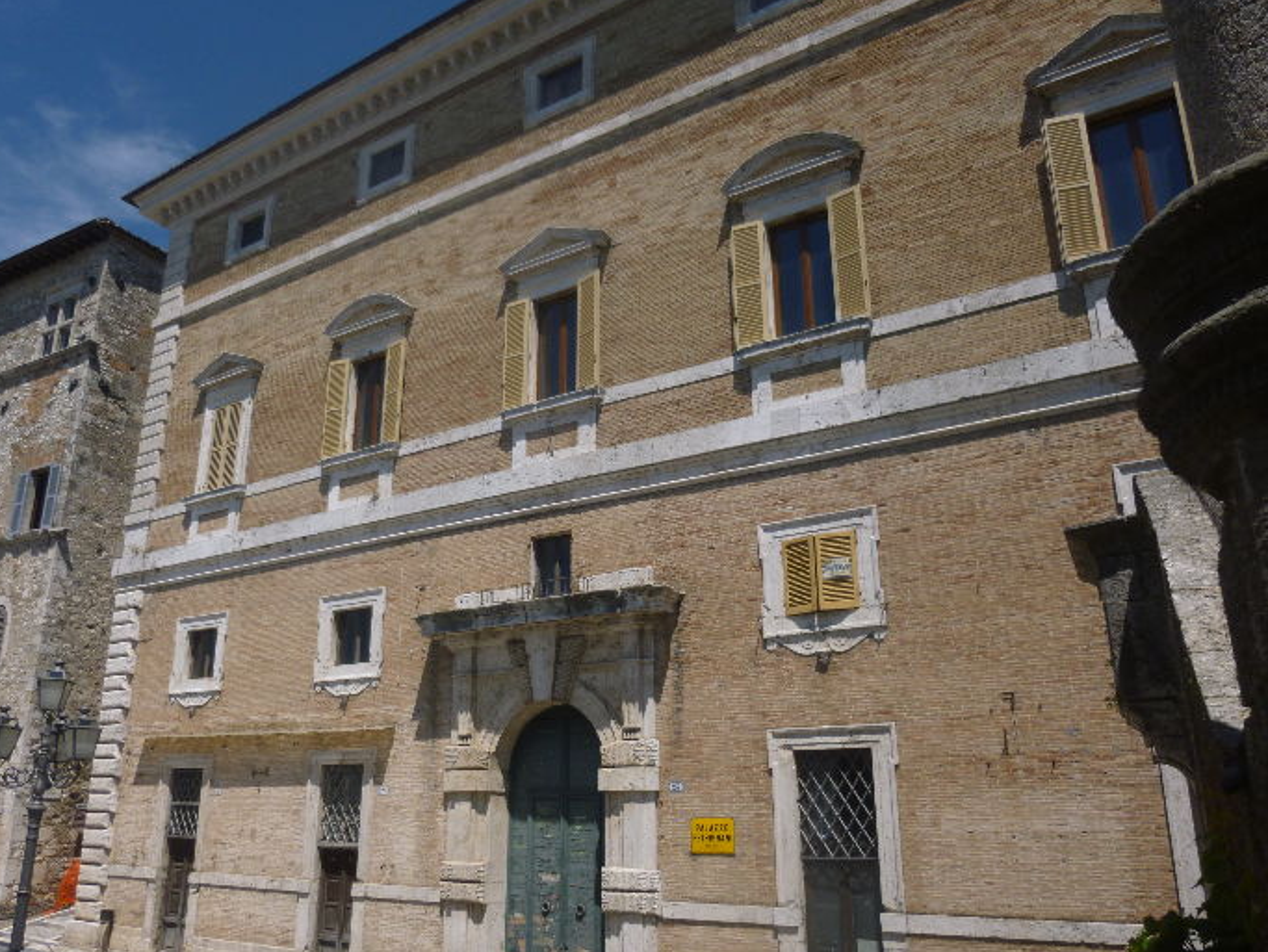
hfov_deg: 65.2
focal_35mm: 27
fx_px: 990
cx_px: 587
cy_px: 507
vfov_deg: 51.4
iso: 100
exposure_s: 1/250
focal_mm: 4.5
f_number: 9
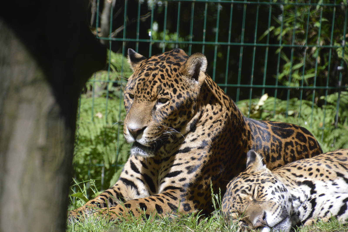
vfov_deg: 4.6
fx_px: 2898
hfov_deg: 6.9
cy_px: 116
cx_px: 174
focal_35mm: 300
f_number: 6.3
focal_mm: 200
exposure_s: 1/400
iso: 400
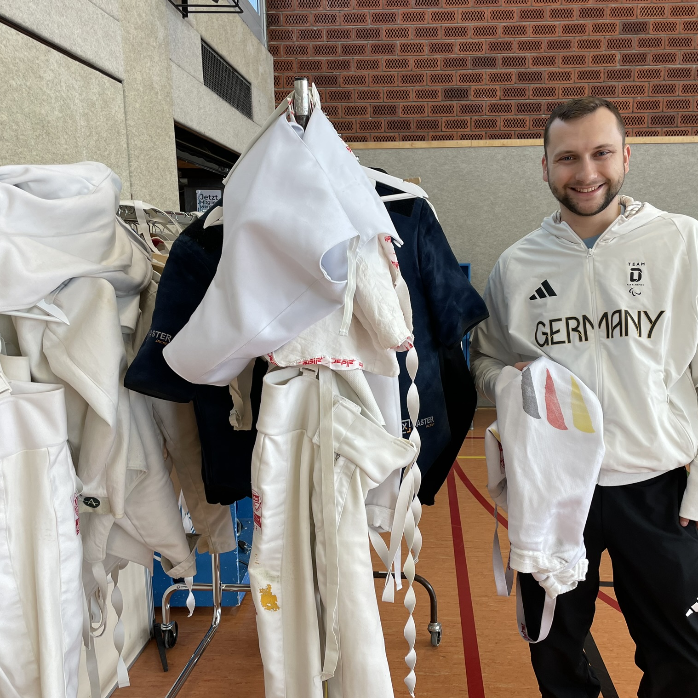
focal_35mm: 31
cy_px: 353
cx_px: 398
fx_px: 707
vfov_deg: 52.5
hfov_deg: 52.4
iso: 50
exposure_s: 1/100
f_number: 1.6
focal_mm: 4.2
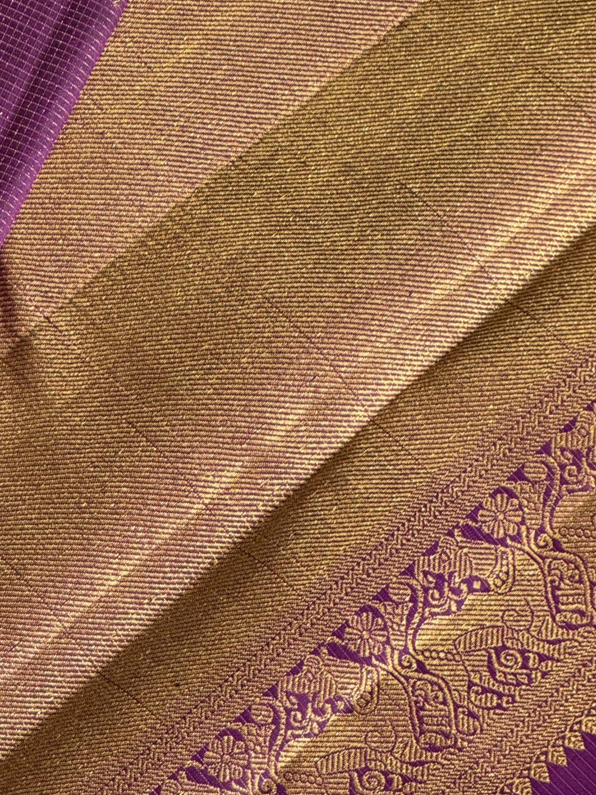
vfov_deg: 9.4
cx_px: 101
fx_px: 4822
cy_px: 286
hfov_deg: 7.1
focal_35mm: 210
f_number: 2.8
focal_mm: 15.66
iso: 250
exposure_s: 1/60
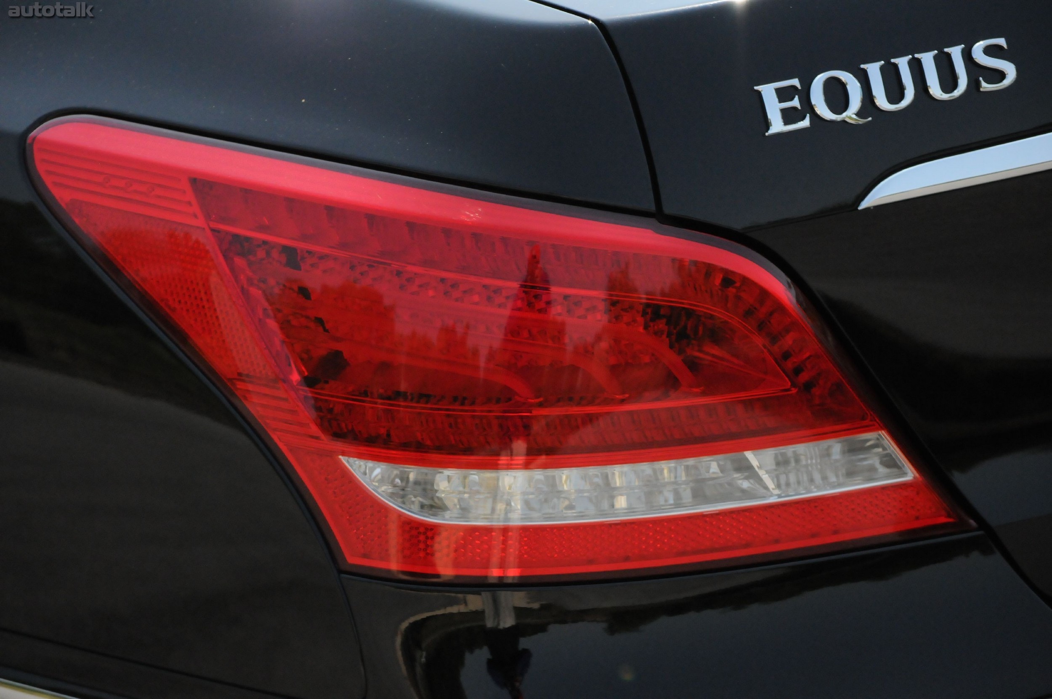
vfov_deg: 13.0
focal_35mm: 105
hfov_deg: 19.5
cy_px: 350
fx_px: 3065
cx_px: 526
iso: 2000
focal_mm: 70
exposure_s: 1/5000
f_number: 5.6
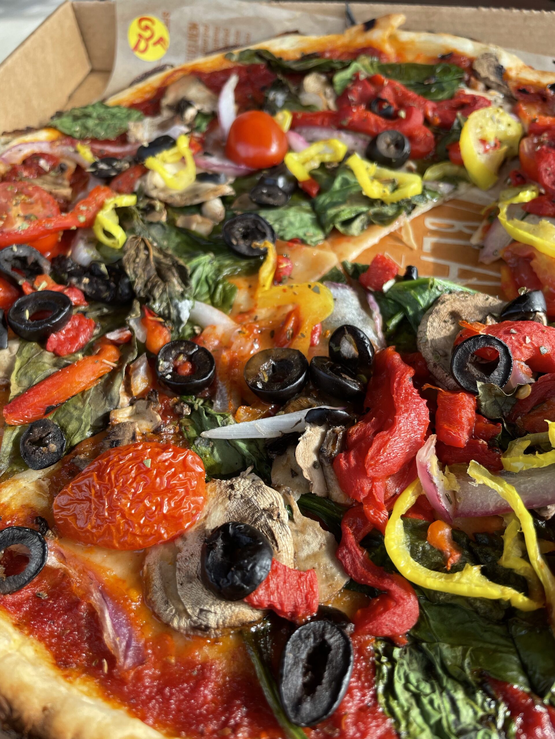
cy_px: 370
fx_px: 556
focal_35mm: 26
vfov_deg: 67.3
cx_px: 278
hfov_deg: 53.1
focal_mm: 4.2
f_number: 1.6
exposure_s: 1/421
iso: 32
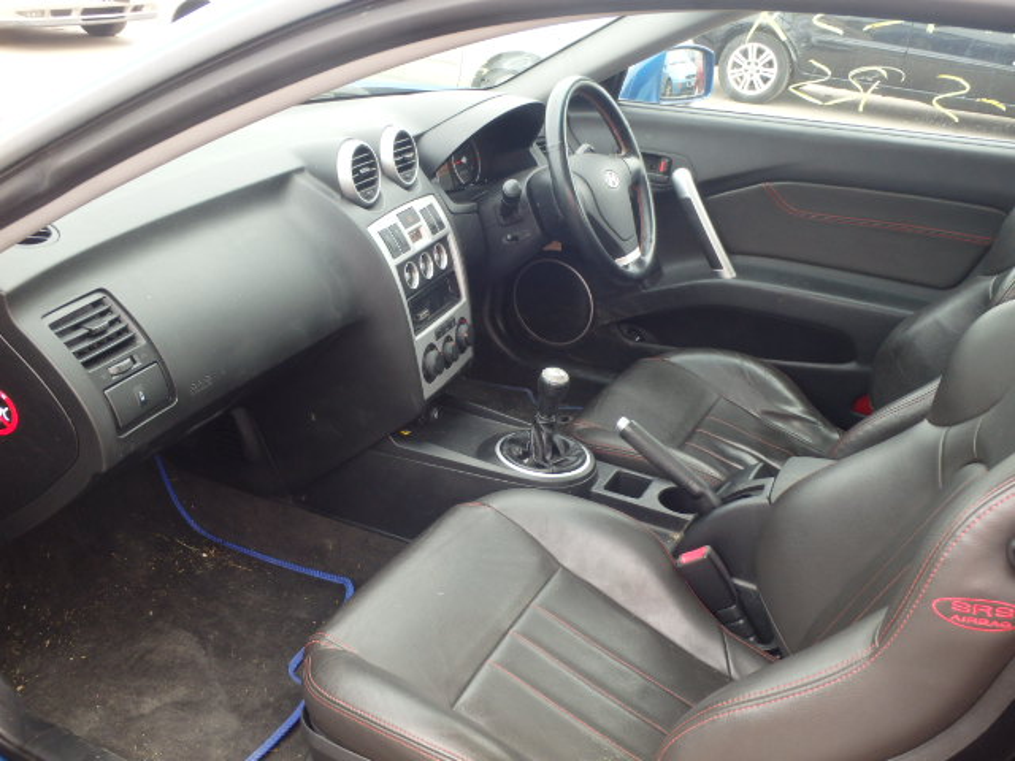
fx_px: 997
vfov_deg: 41.8
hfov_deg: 54.0
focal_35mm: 34
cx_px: 508
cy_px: 380
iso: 200
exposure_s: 1/60
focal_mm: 6.1
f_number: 4.4
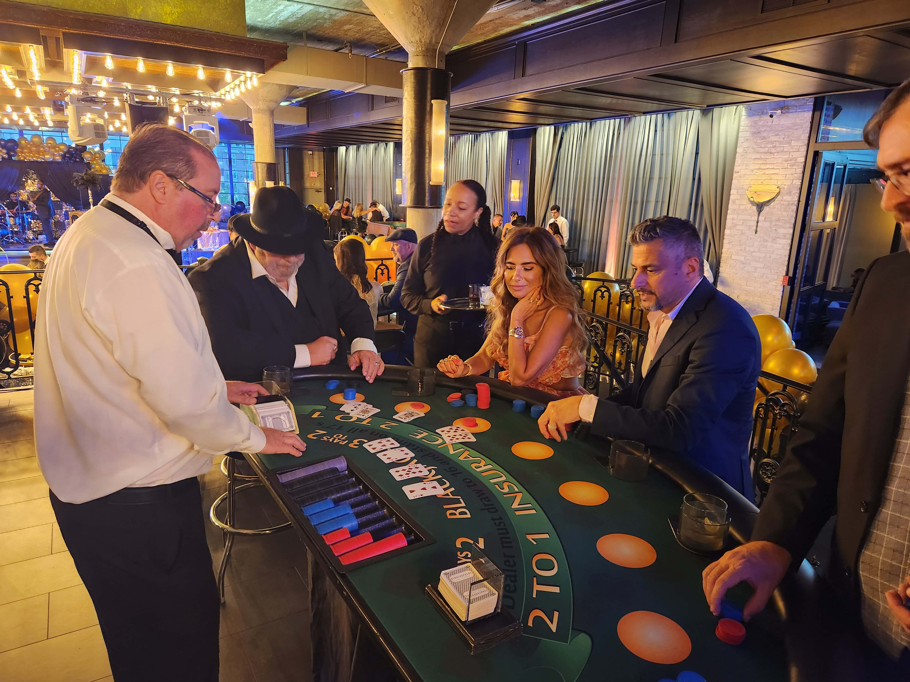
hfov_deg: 73.9
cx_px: 455
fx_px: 605
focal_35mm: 23
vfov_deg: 58.9
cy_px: 341
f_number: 1.8
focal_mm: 5.4
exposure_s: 1/24
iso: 800
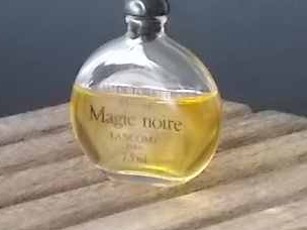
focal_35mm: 238
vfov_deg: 6.2
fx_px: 2111
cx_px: 146
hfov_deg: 8.3
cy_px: 97
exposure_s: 1/40
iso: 800
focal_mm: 20.1
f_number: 6
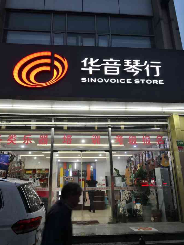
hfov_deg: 49.7
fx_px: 198
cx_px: 89
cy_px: 122
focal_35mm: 28
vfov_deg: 63.4
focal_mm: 3.95
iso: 160
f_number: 1.6
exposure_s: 1/50
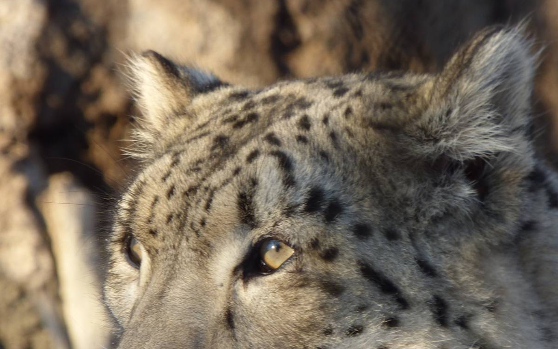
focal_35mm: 974
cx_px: 279
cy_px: 349
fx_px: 14813
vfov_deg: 1.3
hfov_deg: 2.2
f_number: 5.6
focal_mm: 112.09
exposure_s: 1/100
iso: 100
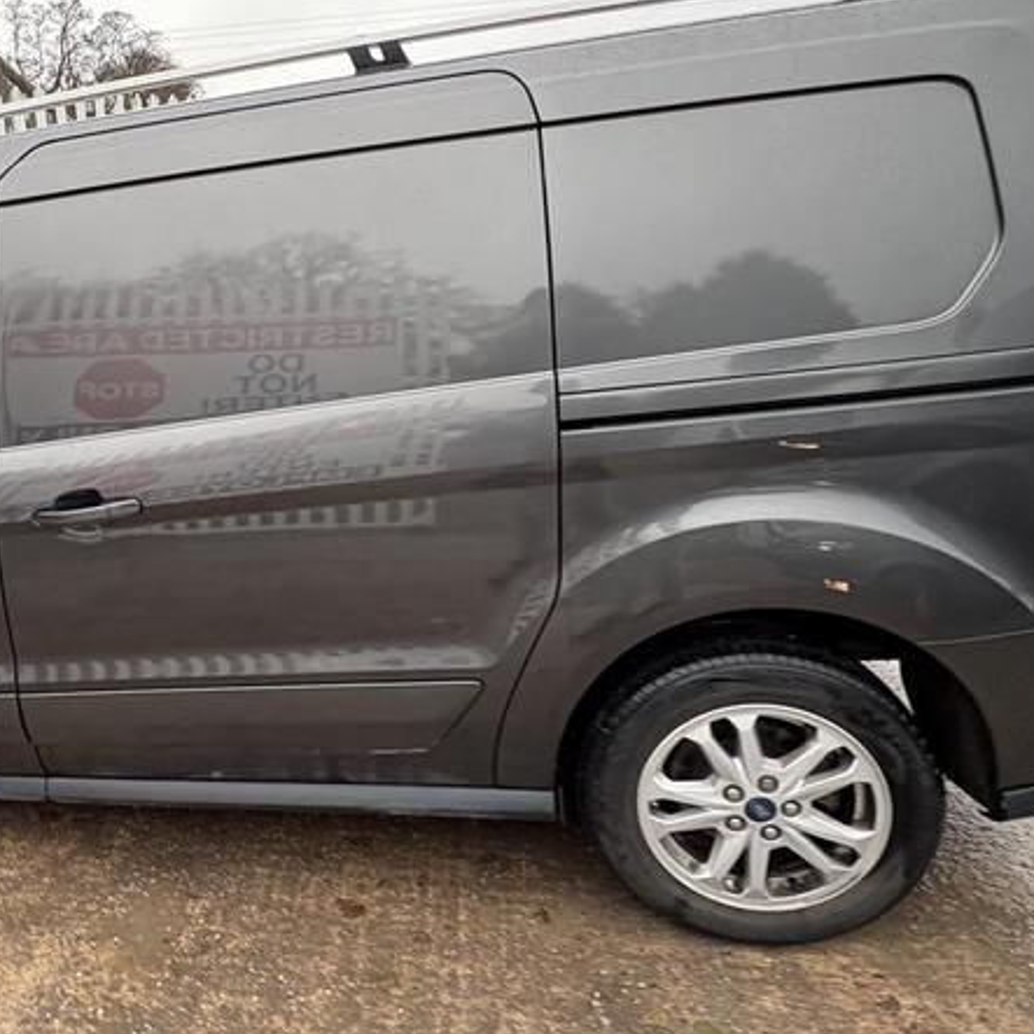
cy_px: 411
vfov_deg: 62.3
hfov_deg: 59.7
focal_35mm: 25
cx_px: 264
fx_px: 845
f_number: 2.2
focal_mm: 2.22
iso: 125
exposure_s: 1/99
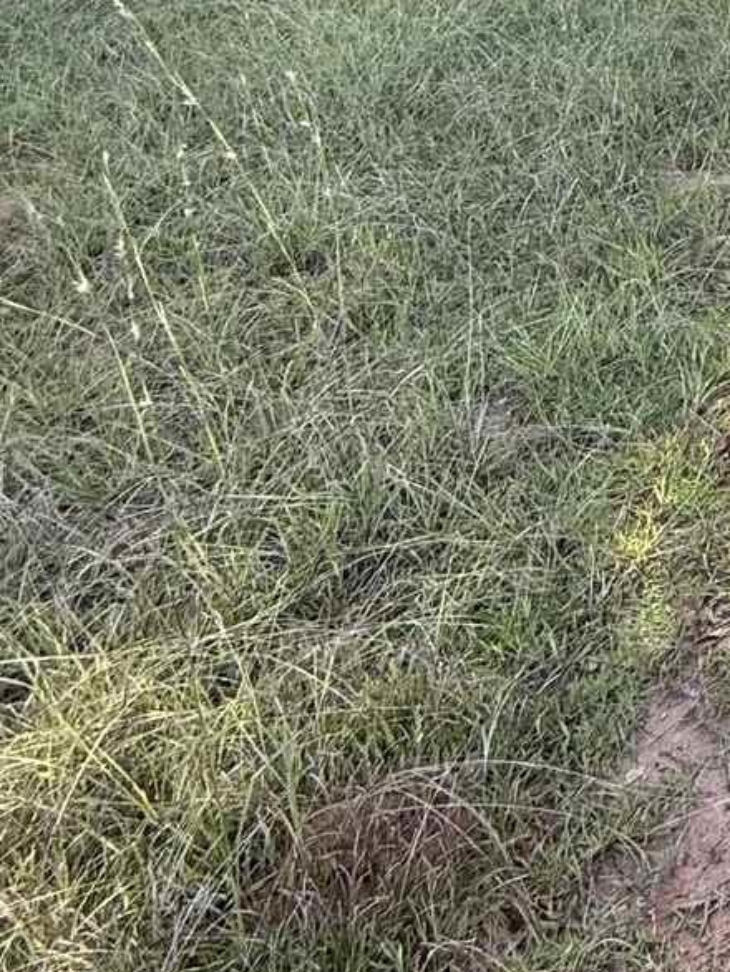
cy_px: -146
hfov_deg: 20.1
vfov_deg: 30.5
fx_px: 1545
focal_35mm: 55
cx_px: 1274
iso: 64
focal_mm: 2.22
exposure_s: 1/162
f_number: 2.2
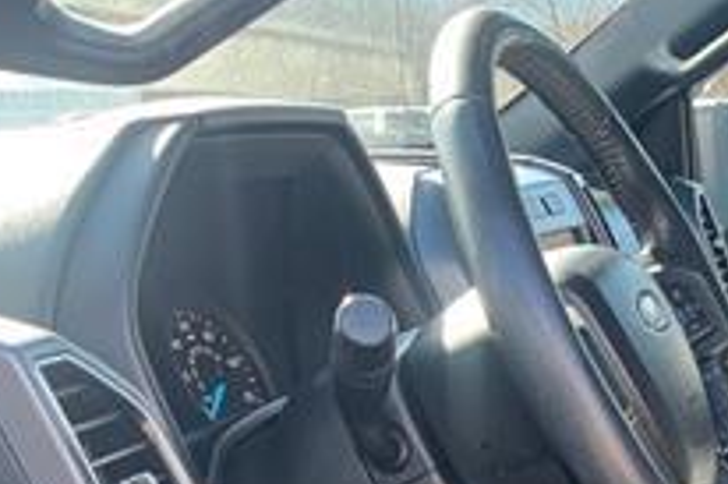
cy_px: 703
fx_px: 1697
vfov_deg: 15.2
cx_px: 961
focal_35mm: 84
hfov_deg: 21.7
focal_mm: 5.1
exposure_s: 1/122
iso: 40
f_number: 1.6
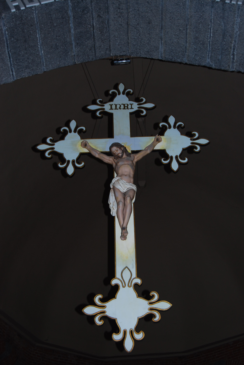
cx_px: 122
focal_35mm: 52
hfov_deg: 25.8
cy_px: 182
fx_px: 532
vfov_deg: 37.8
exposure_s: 1/60
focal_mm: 35
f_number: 4.8
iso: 220
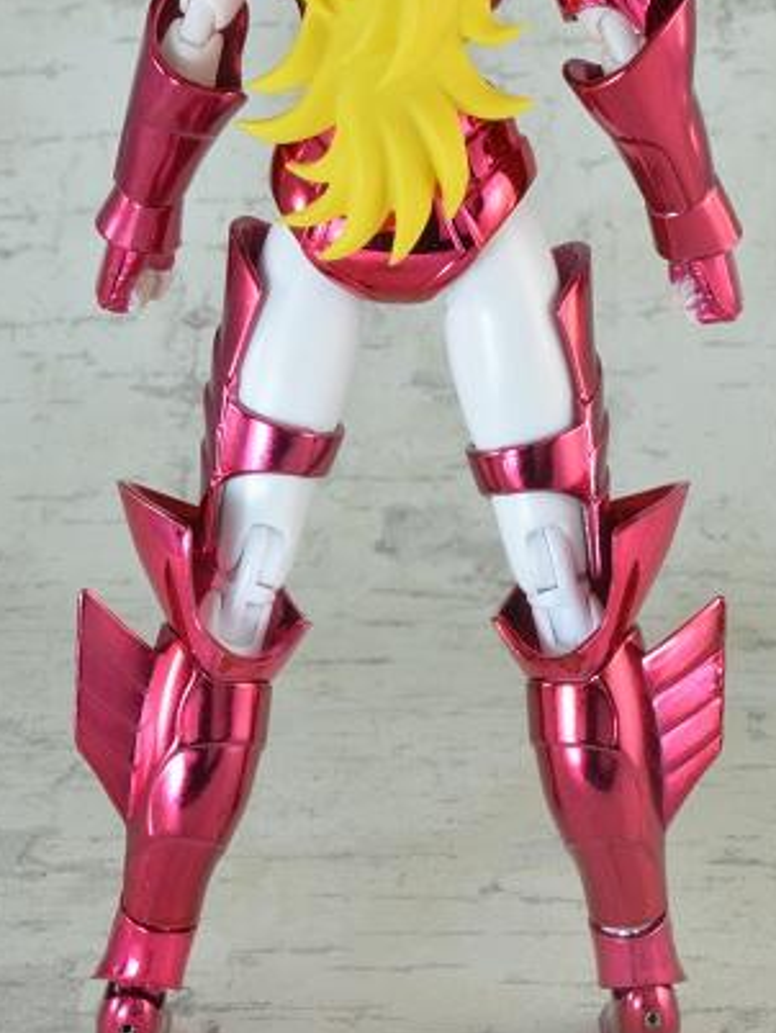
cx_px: 405
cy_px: 301
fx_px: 3553
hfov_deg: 12.5
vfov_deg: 16.5
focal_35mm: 119
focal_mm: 52
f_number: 29
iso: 100
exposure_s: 1/1.6
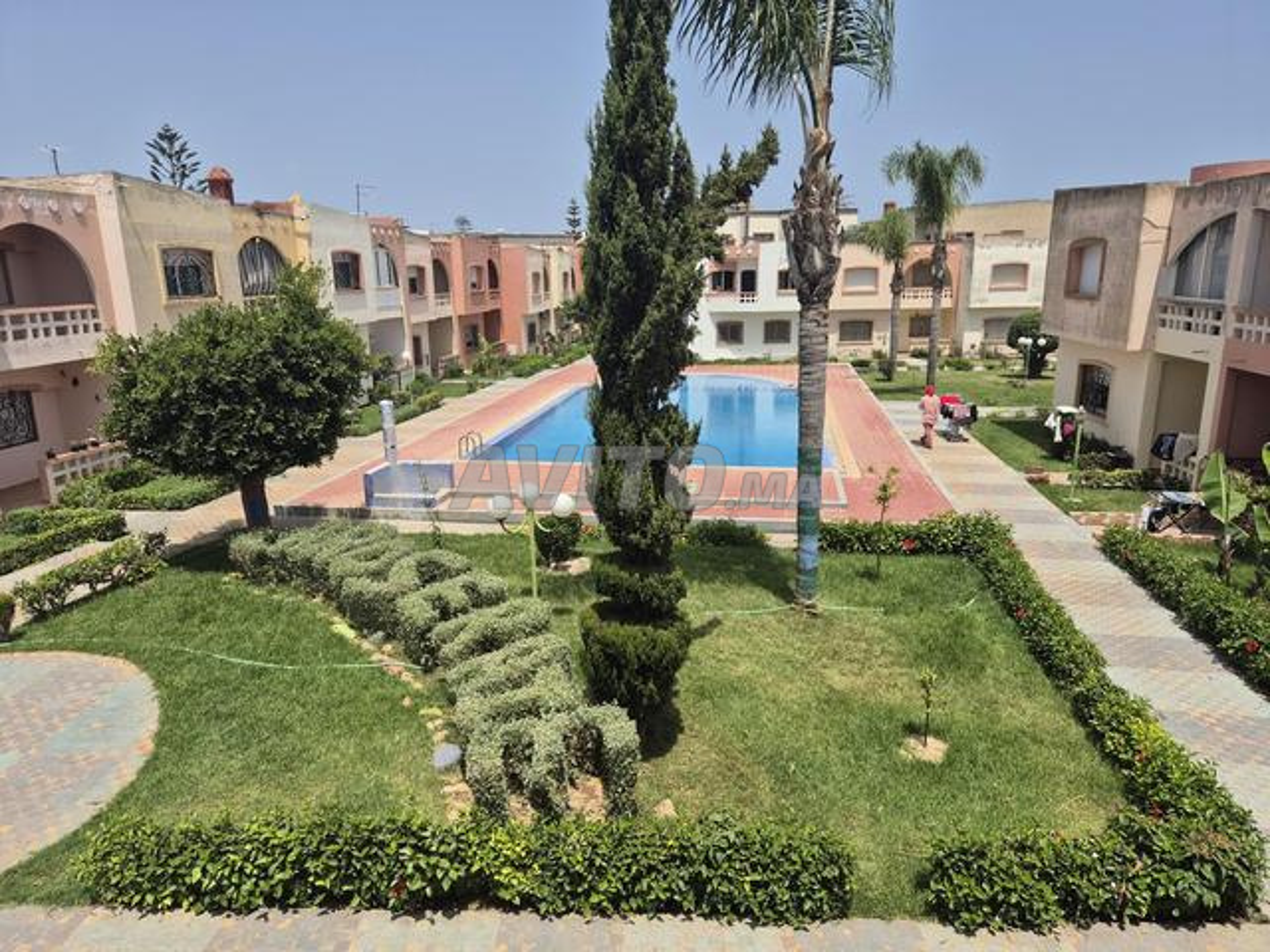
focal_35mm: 23
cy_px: 476
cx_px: 635
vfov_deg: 58.9
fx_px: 844
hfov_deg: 73.9
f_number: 1.8
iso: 25
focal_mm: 5.4
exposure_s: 1/2464
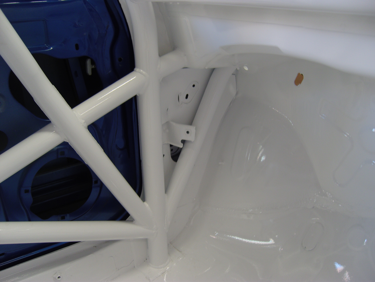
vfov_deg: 41.8
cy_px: 141
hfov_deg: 54.0
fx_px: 368
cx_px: 188
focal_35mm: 34
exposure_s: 1/40
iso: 100
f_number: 2.8
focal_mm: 7.3
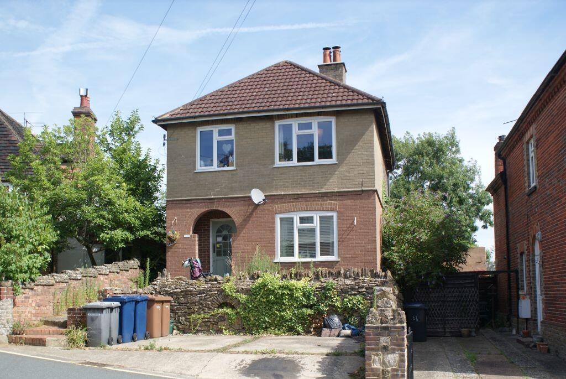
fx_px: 614
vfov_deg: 34.3
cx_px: 283
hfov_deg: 49.5
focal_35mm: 39
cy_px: 190
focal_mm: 26
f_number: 5.6
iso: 100
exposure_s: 1/320
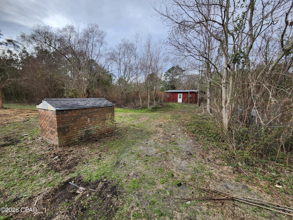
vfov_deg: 89.9
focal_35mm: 13
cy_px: 110
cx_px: 146
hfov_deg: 106.2
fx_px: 110
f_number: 2.2
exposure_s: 1/1055
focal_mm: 1.74
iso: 40
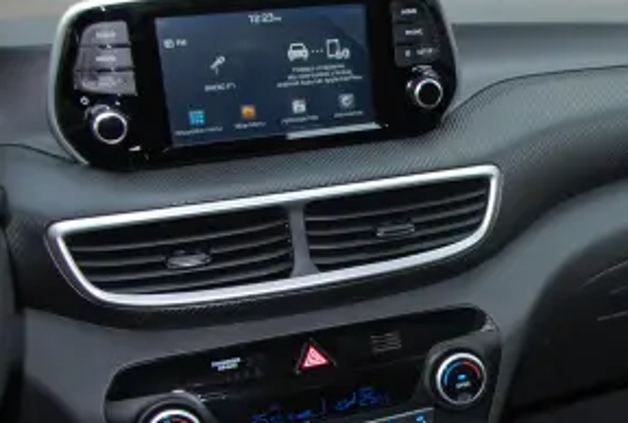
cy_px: 321
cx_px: 641
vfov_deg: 22.6
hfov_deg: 30.7
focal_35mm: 60
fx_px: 1050
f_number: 3.8
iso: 200
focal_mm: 18
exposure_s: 1/60
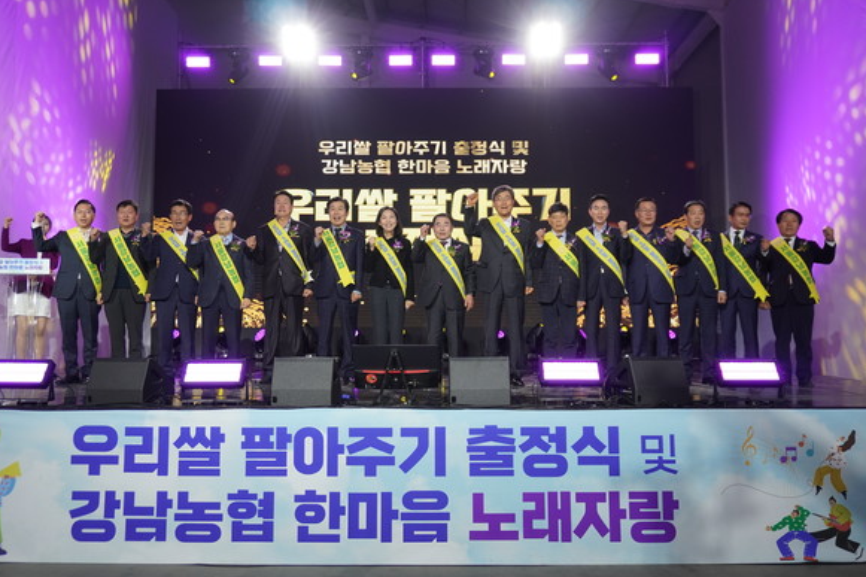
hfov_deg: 60.3
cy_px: 280
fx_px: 745
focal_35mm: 31
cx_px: 437
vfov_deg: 42.3
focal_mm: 20
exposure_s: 1/160
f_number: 4
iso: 400
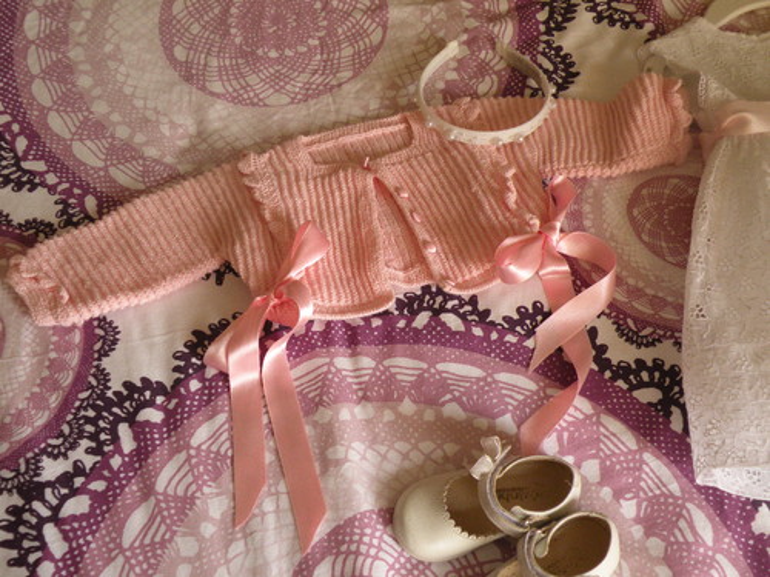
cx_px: 385
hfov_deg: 44.8
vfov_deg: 34.3
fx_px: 934
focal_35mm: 42
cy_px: 288
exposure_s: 1/60
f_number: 3.2
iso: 222
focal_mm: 7.4
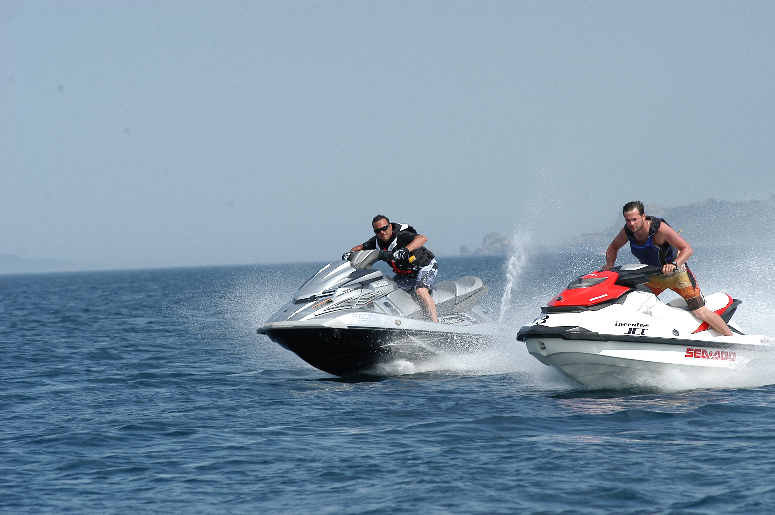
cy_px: 258
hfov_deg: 8.9
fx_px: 5001
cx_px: 388
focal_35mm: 232
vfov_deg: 5.9
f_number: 6.3
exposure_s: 1/1000
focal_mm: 155
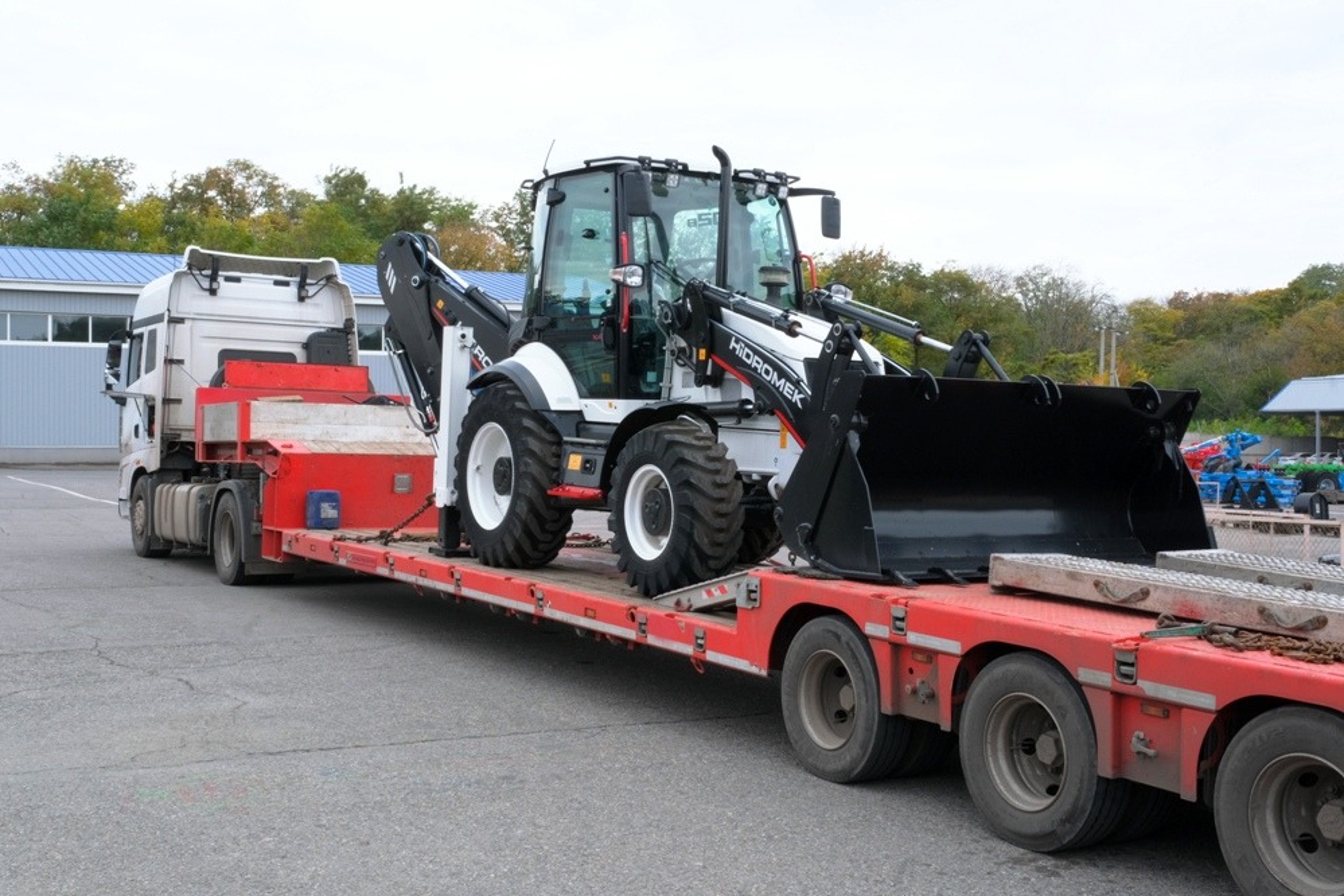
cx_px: 663
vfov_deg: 33.4
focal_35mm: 40
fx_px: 1493
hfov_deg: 48.5
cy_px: 445
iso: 400
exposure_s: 1/17
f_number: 22
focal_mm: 26
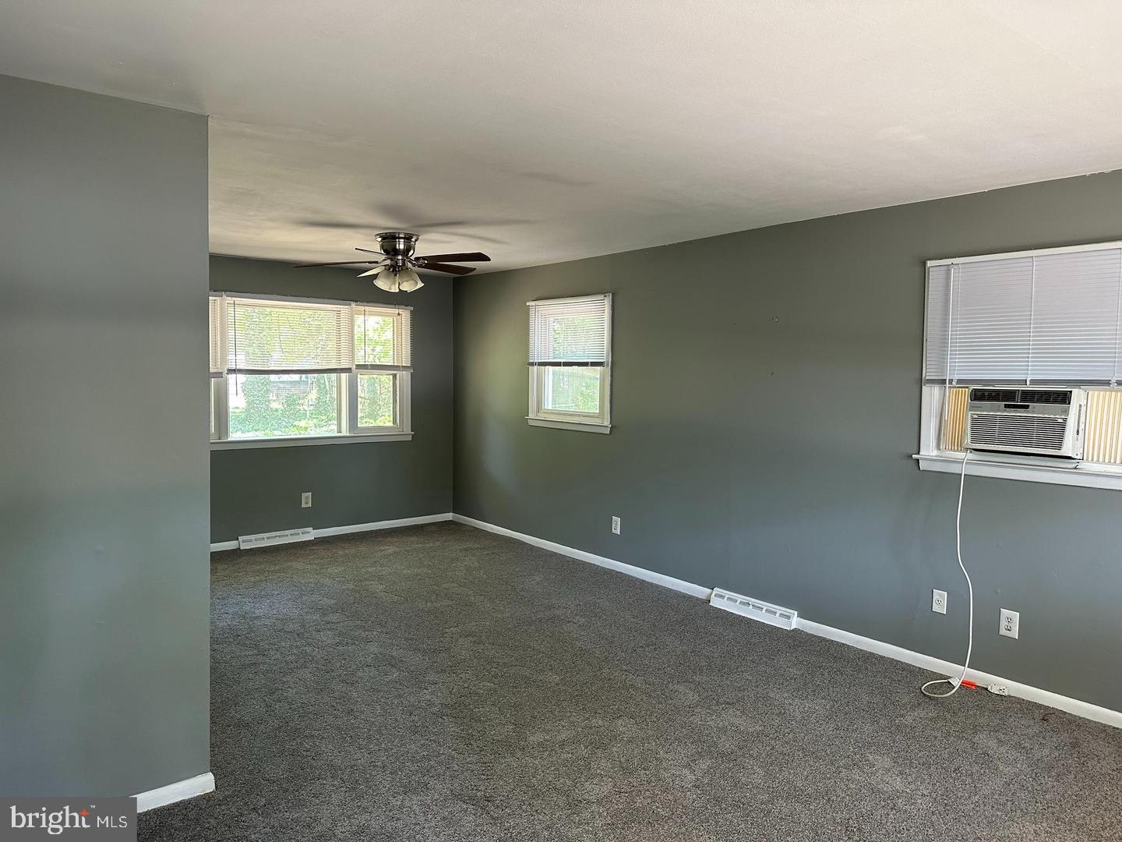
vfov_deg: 56.8
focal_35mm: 24
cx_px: 561
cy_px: 421
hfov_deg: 71.6
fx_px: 778
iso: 250
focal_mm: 6.86
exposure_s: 1/88
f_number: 1.78
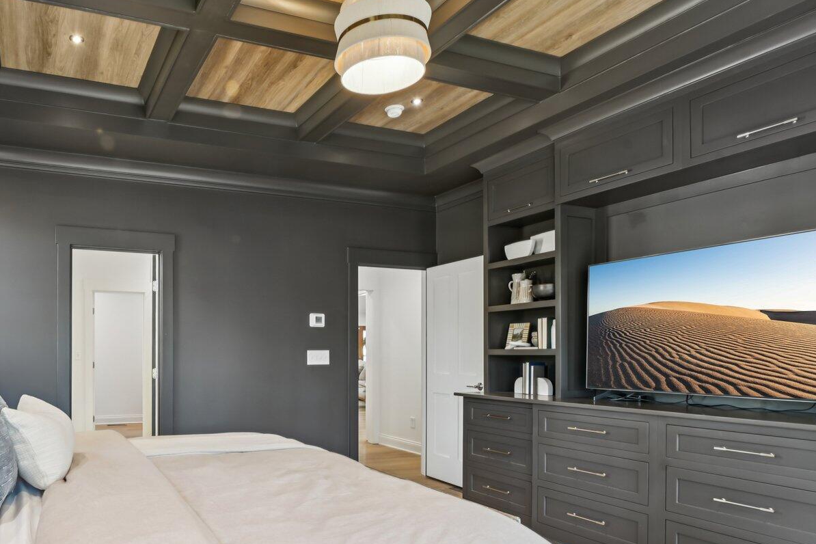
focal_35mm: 24
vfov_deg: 52.6
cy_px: 339
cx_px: 240
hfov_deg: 70.4
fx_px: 544
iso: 200
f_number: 9
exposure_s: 1/4
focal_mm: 14
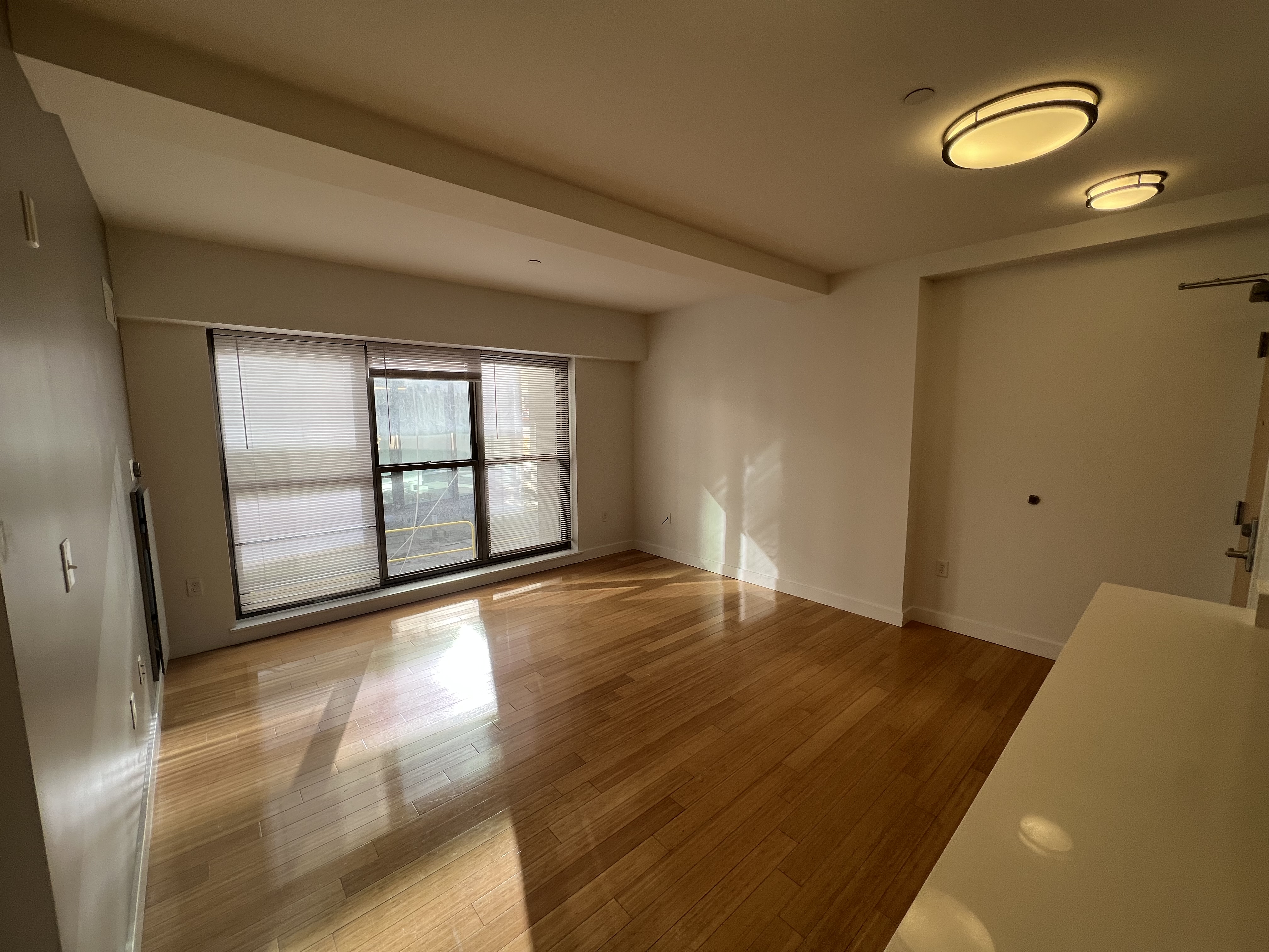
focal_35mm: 13
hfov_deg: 106.2
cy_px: 476
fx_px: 477
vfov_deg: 89.9
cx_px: 634
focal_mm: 1.57
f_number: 1.8
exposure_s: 1/130
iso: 32
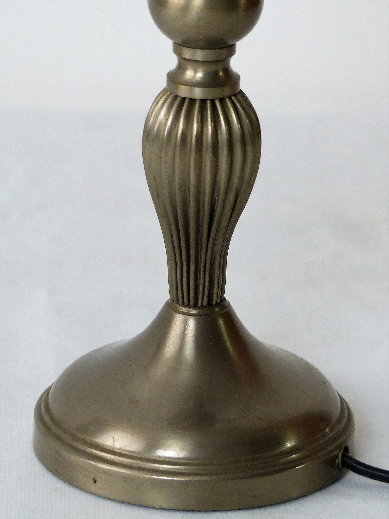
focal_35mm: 255
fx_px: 3821
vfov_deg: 7.8
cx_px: 194
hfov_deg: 5.8
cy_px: 260
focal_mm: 41.8
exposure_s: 1/80
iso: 250
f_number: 2.8
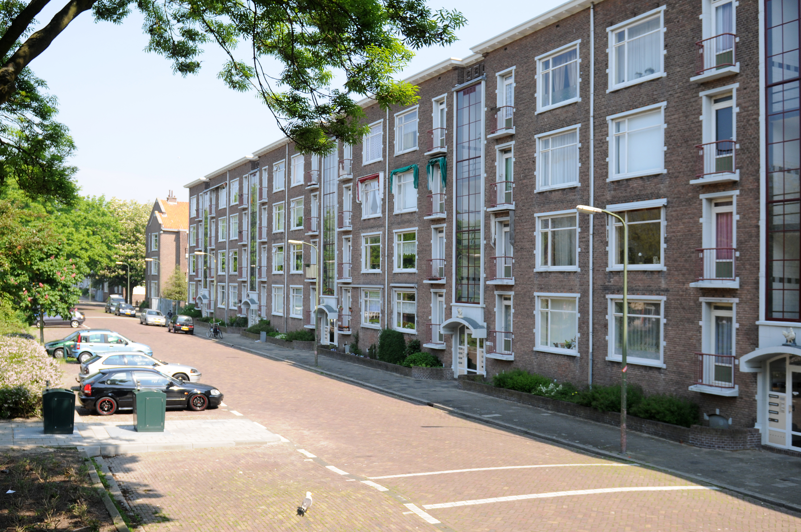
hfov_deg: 53.2
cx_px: 400
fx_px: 800
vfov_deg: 36.8
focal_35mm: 36
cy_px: 266
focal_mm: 24
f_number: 2.8
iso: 200
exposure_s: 1/1250
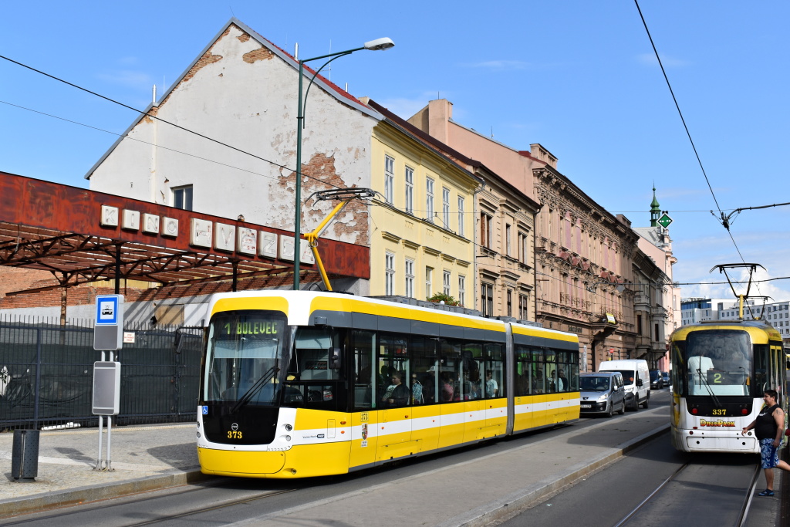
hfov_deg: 51.3
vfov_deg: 35.5
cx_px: 395
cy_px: 264
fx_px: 823
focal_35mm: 38
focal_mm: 25
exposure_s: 1/400
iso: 200
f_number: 10
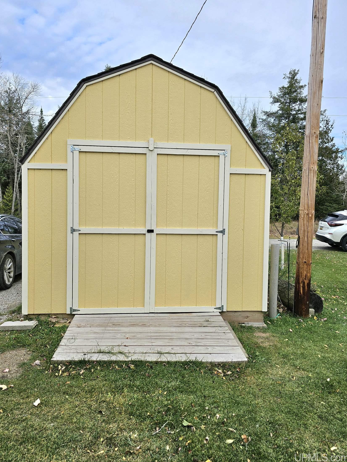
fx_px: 321
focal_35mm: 24
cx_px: 171
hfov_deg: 56.8
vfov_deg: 71.6
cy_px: 227
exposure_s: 1/500
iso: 10
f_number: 1.7
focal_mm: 6.3
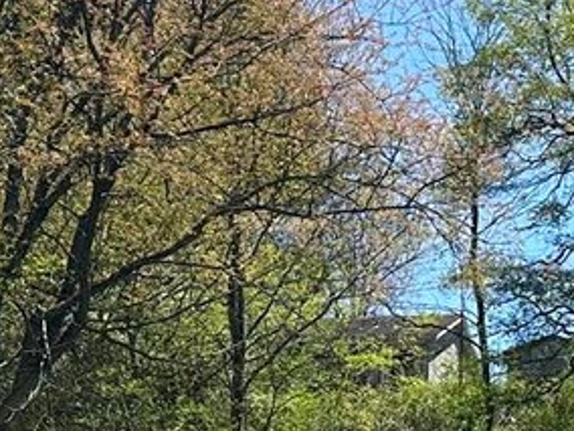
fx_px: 2122
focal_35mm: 128
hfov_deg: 14.6
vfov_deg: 11.5
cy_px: 379
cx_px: 779
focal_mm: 6.86
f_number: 1.78
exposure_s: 1/3058
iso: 80
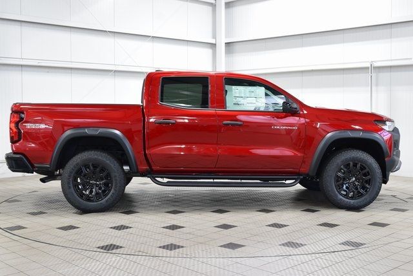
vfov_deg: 28.1
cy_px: 138
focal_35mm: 48
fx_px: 551
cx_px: 206
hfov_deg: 41.1
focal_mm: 32
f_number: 6.3
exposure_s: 1/15
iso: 720
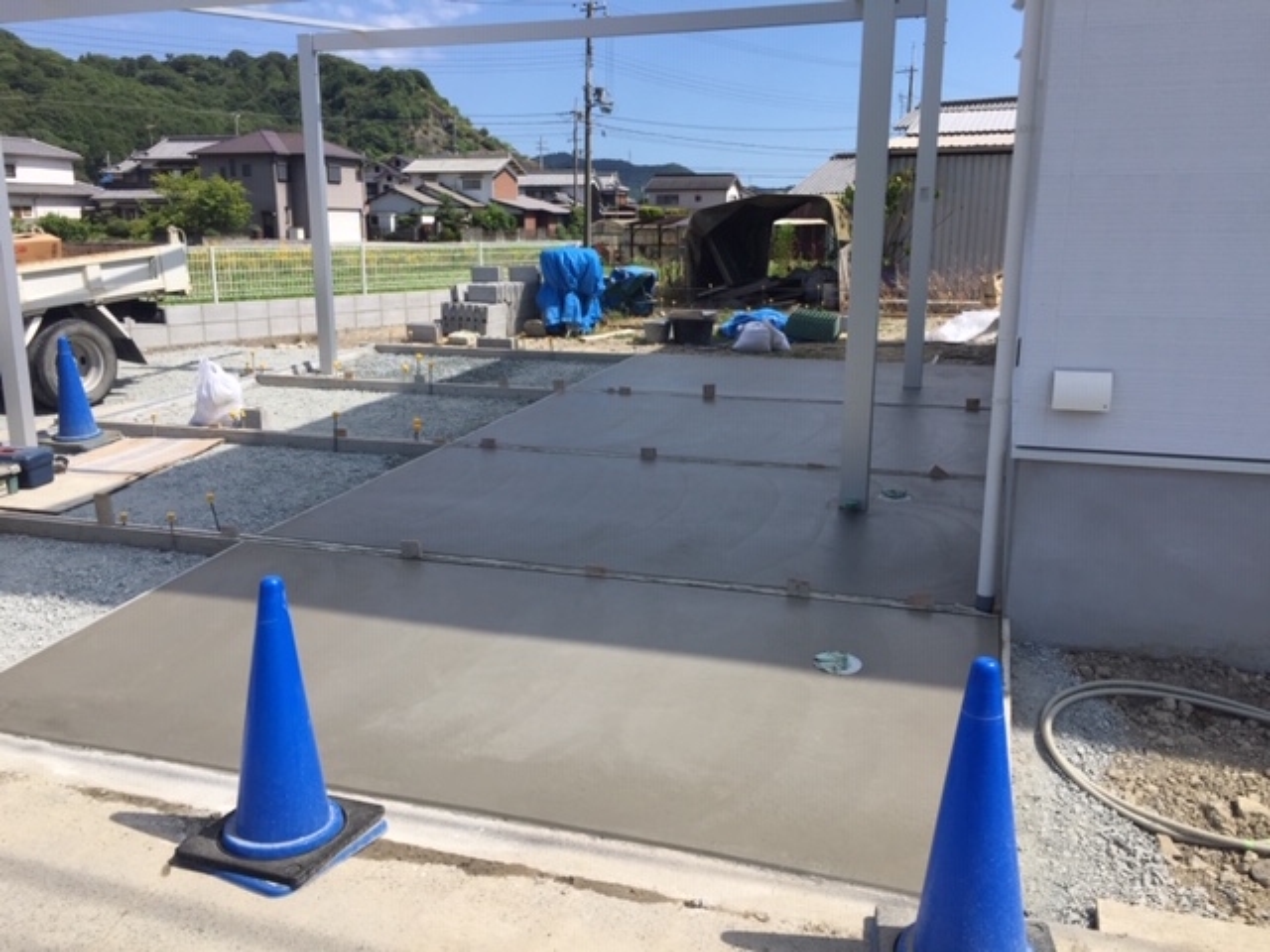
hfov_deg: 61.7
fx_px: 1064
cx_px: 635
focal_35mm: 29
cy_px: 476
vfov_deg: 48.2
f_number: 2.2
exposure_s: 1/2083
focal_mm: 4.15
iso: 32
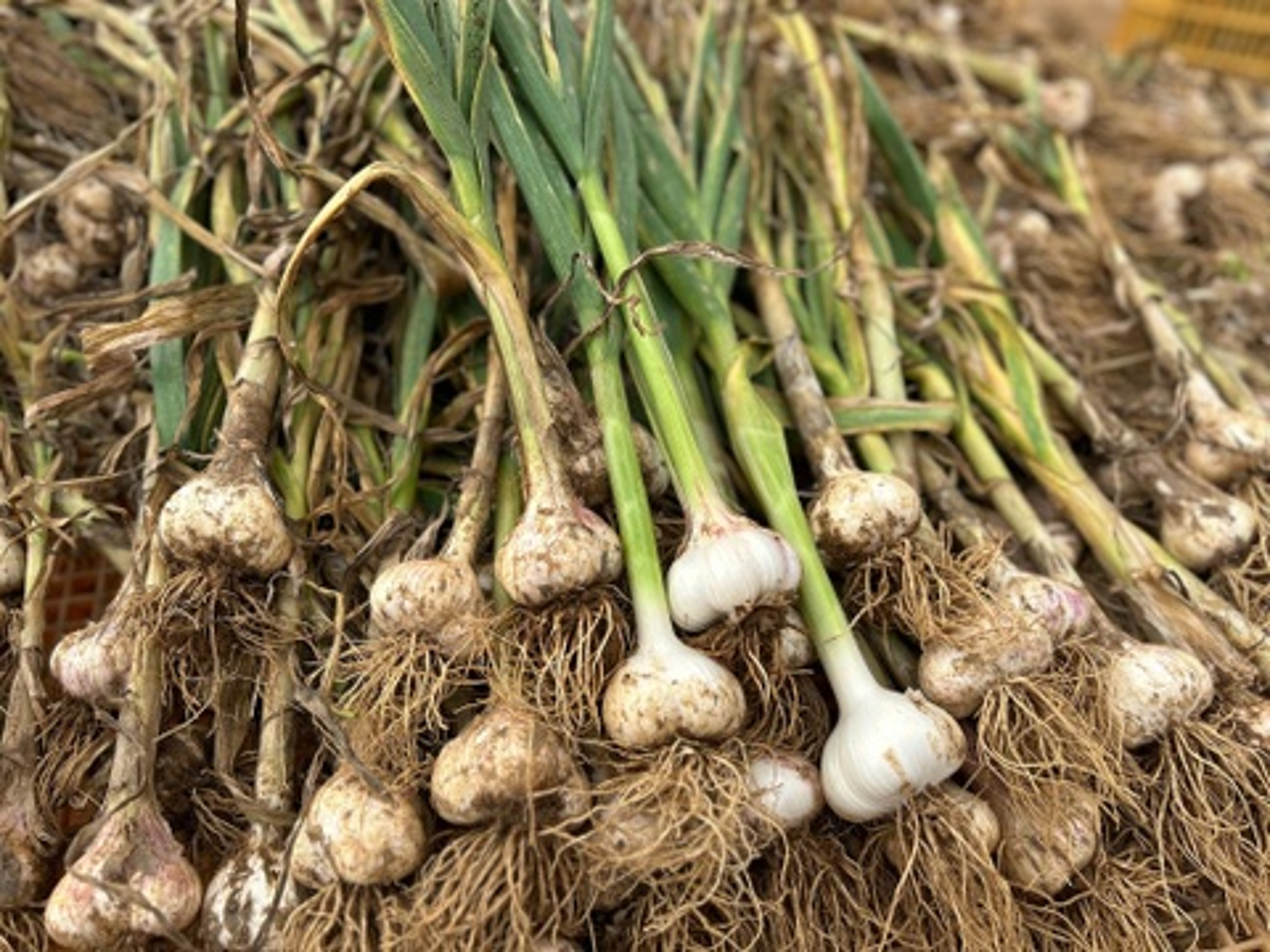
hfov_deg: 67.3
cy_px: 476
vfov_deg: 53.1
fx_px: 954
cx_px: 635
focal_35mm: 26
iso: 50
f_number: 1.5
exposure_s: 1/1183
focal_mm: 5.7
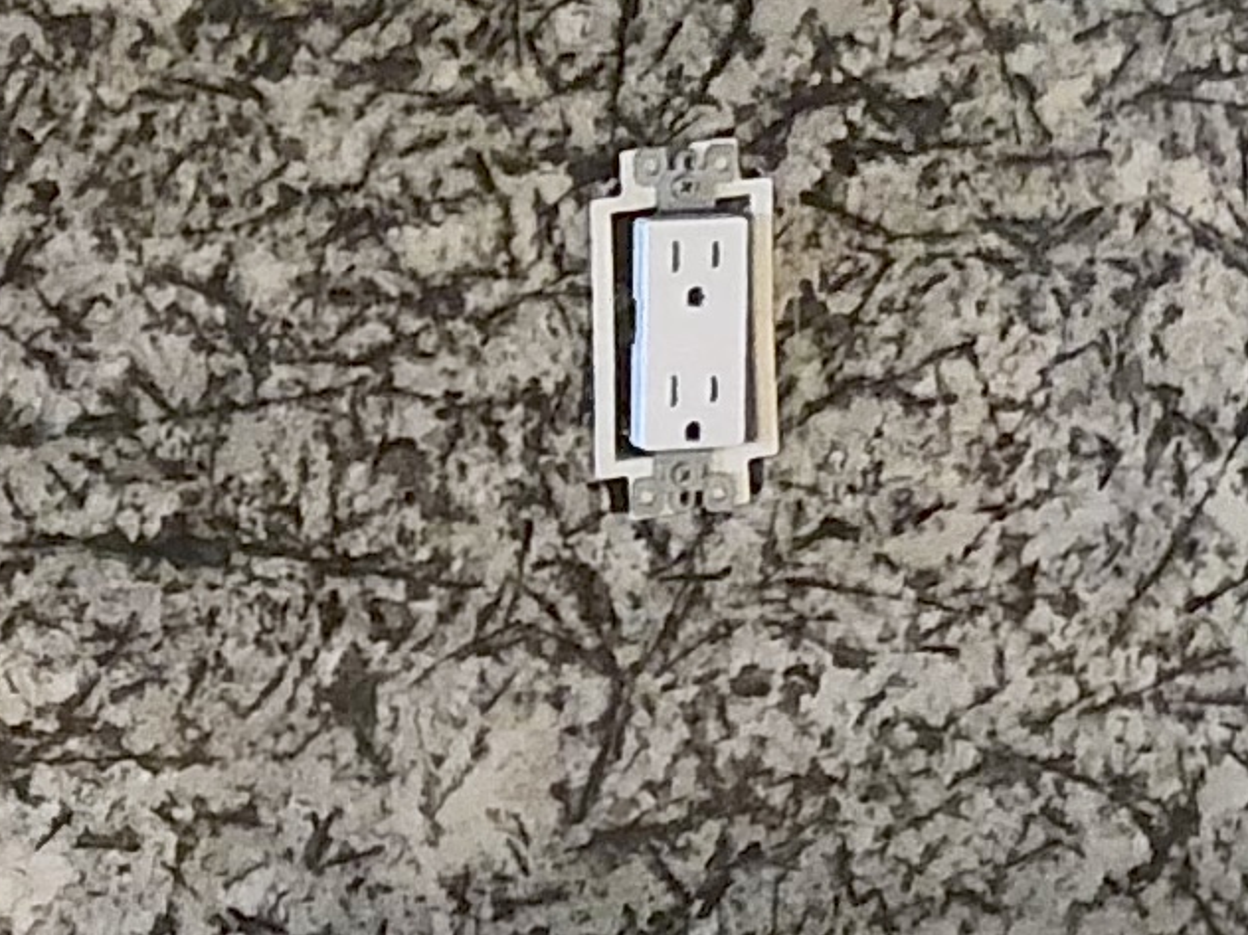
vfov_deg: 8.2
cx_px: 287
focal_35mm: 179
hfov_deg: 11.0
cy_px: -93
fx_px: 6452
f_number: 1.8
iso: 40
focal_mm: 3.99
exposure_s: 1/20
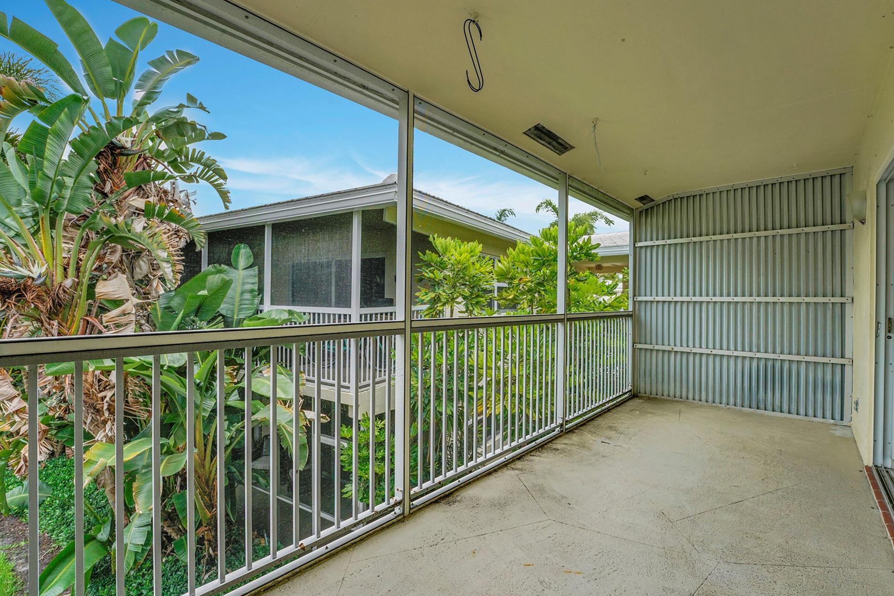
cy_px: 291
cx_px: 465
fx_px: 372
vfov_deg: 77.3
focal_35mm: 15
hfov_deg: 100.3
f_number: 7.1
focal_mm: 14
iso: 400
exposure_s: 1/250
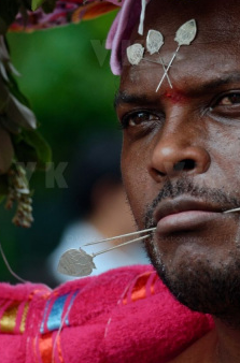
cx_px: 189
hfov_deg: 2.6
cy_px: 77
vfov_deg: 3.9
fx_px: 5368
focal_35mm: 533
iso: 200
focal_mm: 200
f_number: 6.3
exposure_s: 1/400
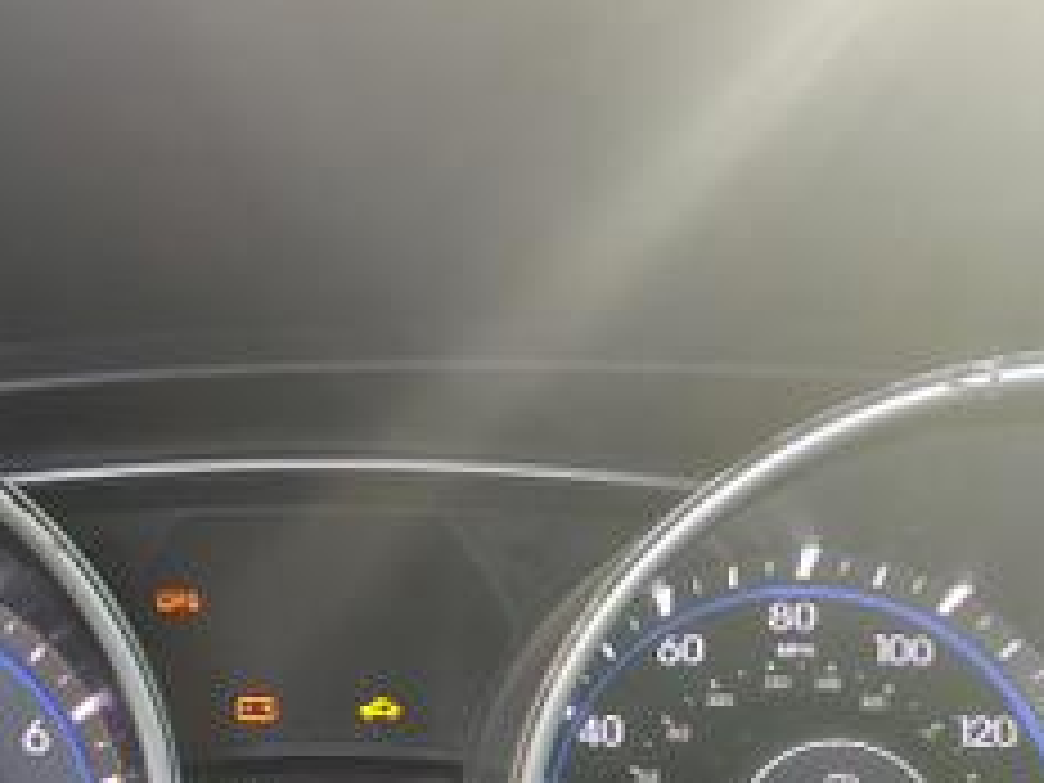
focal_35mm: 52
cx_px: 189
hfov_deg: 35.5
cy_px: 729
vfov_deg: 26.9
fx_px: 1568
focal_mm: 5.56
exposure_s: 1/60
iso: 878
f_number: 1.8
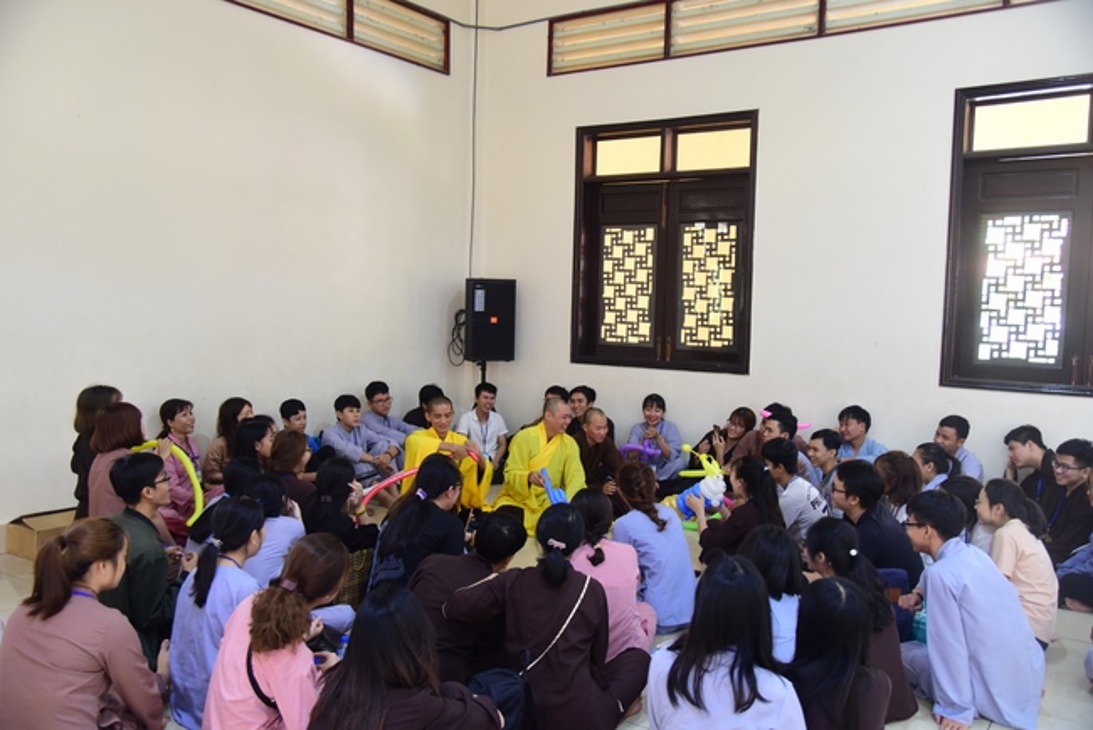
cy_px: 365
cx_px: 546
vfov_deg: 42.4
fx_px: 942
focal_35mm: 31
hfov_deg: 60.3
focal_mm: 31
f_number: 4
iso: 1600
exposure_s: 1/40
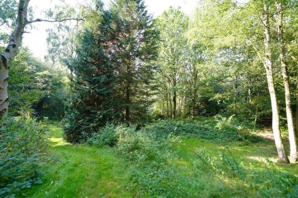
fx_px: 124
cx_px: 149
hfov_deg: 100.4
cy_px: 99
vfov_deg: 77.3
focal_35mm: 15
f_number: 4
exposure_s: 1/60
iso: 125
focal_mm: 15
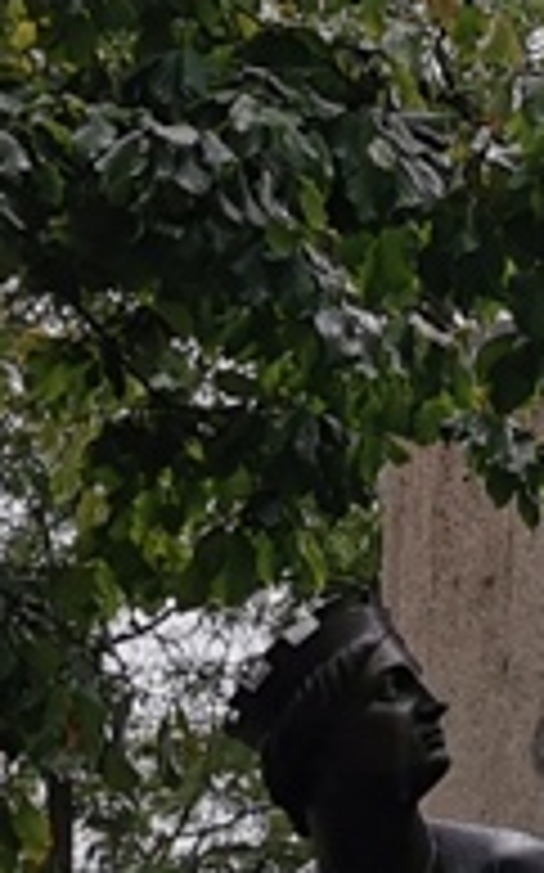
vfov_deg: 13.8
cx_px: 881
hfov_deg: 8.4
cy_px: 238
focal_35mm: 151
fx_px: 3587
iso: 50
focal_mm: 5.56
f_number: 1.6
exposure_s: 1/3067
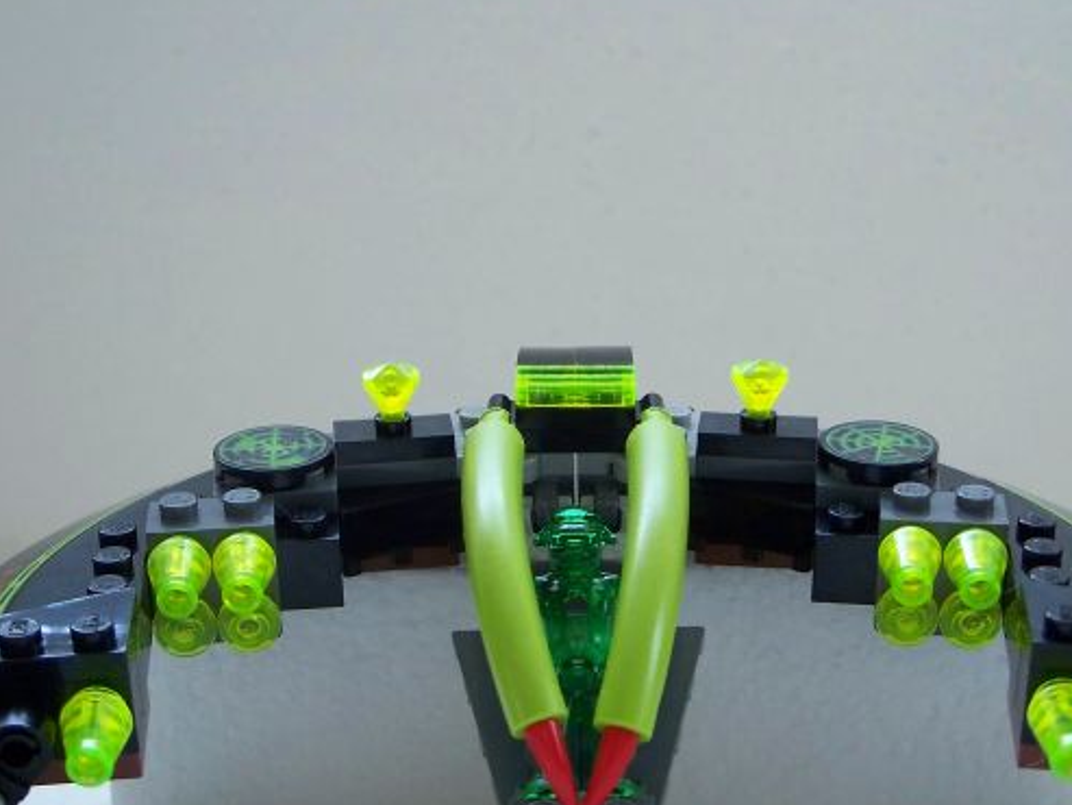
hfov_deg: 32.2
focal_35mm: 60
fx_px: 1859
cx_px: 587
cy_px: 420
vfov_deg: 24.4
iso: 200
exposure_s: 1/20
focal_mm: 7.8
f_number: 2.8
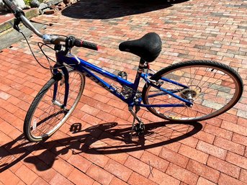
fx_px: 185
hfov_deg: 67.3
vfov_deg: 53.0
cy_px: 92
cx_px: 124
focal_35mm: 26
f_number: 1.5
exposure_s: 1/2632
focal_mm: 5.7
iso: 50
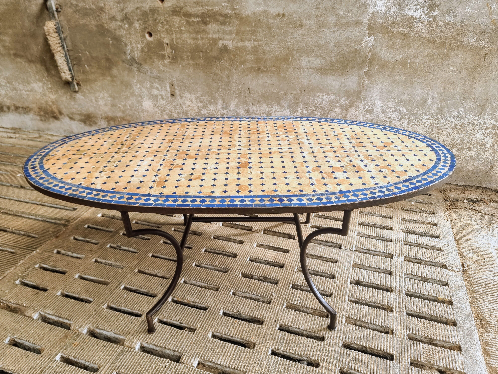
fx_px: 345
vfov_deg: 56.8
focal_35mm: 24
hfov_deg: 71.6
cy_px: 187
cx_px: 249
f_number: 1.8
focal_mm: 6.7
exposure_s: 1/100
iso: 50
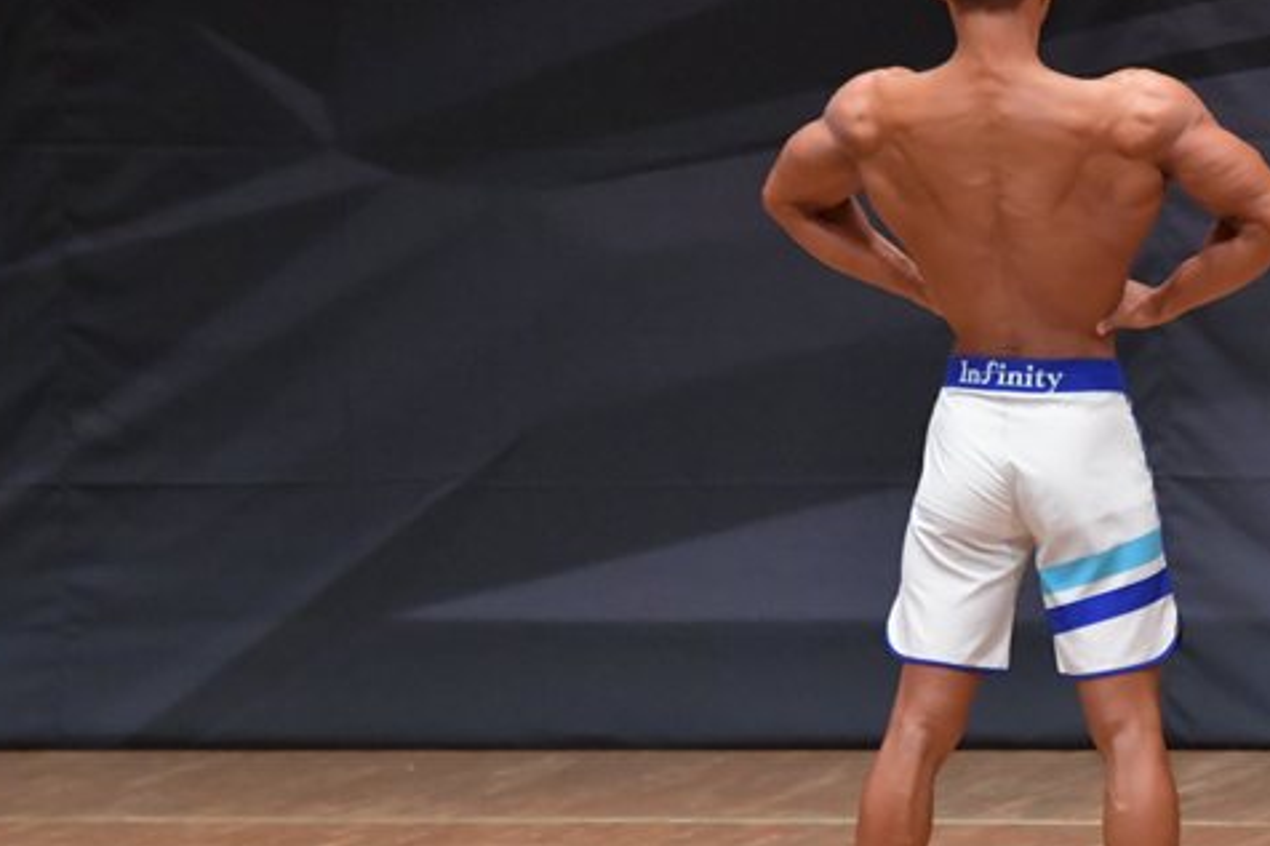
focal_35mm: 464
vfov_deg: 3.0
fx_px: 16362
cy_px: 414
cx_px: 999
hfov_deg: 4.4
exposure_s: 1/400
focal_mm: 190
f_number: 5.6
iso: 6400
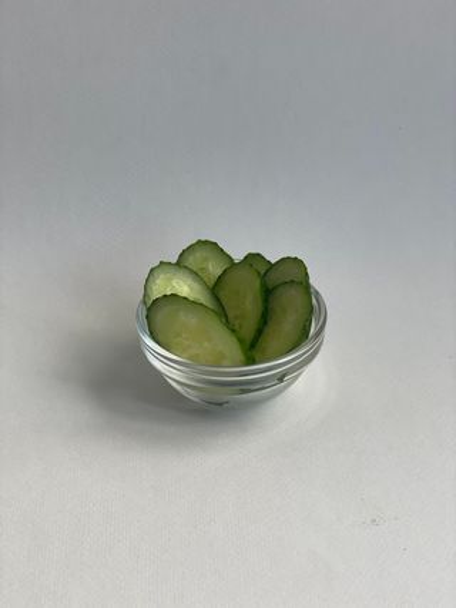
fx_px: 914
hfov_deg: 28.0
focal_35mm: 52
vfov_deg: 36.8
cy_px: 304
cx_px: 228
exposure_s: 1/122
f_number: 2
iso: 50
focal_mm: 6
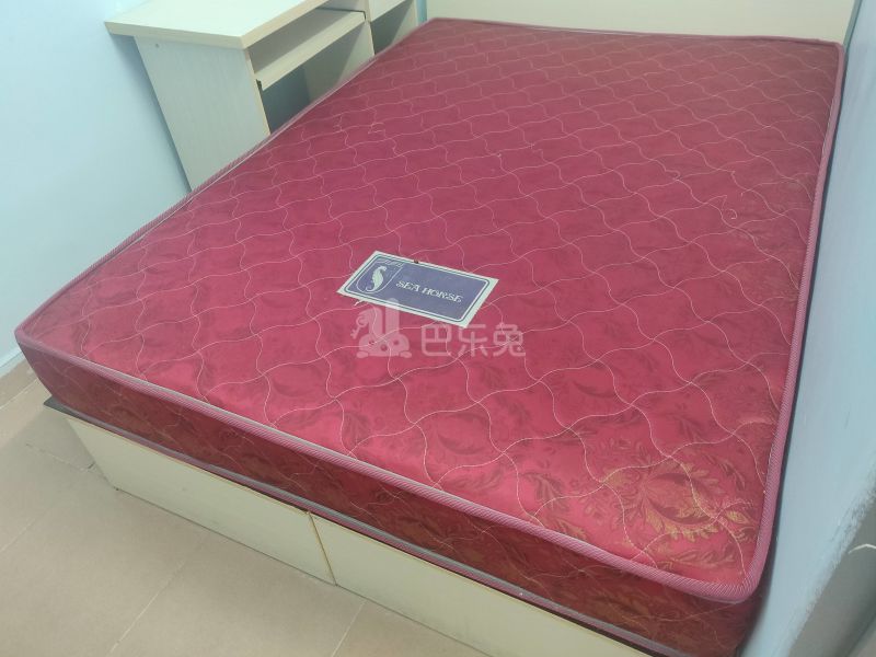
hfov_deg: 69.4
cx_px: 438
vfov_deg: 54.9
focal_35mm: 25
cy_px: 328
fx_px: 633
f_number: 1.7
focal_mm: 4.25
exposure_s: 1/20
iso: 1000
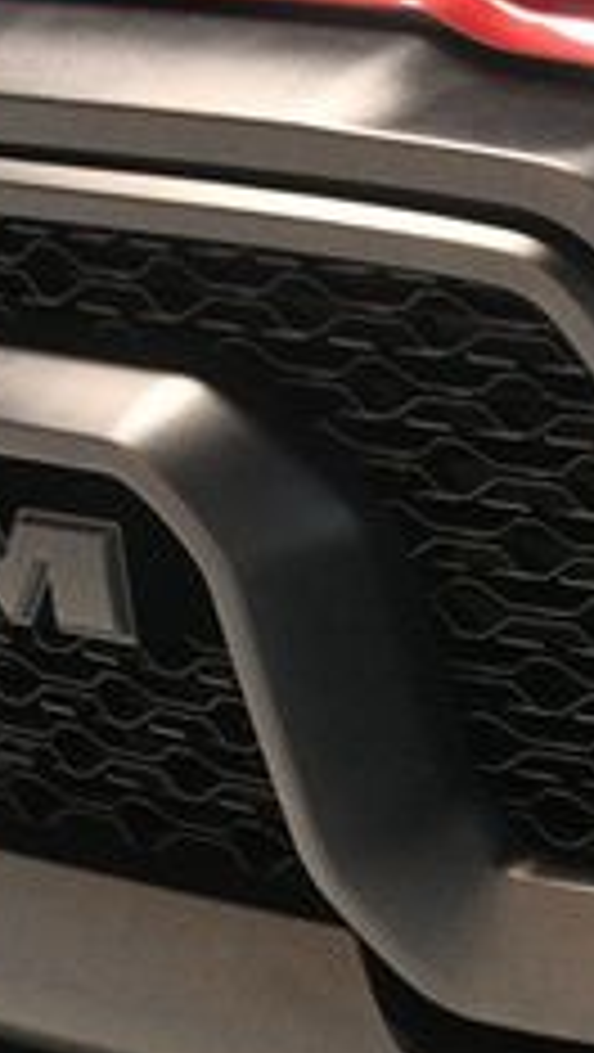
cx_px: 1228
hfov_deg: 10.7
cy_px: 909
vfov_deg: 20.4
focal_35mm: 103
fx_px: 2878
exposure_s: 1/80
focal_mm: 24
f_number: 3.8
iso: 3200
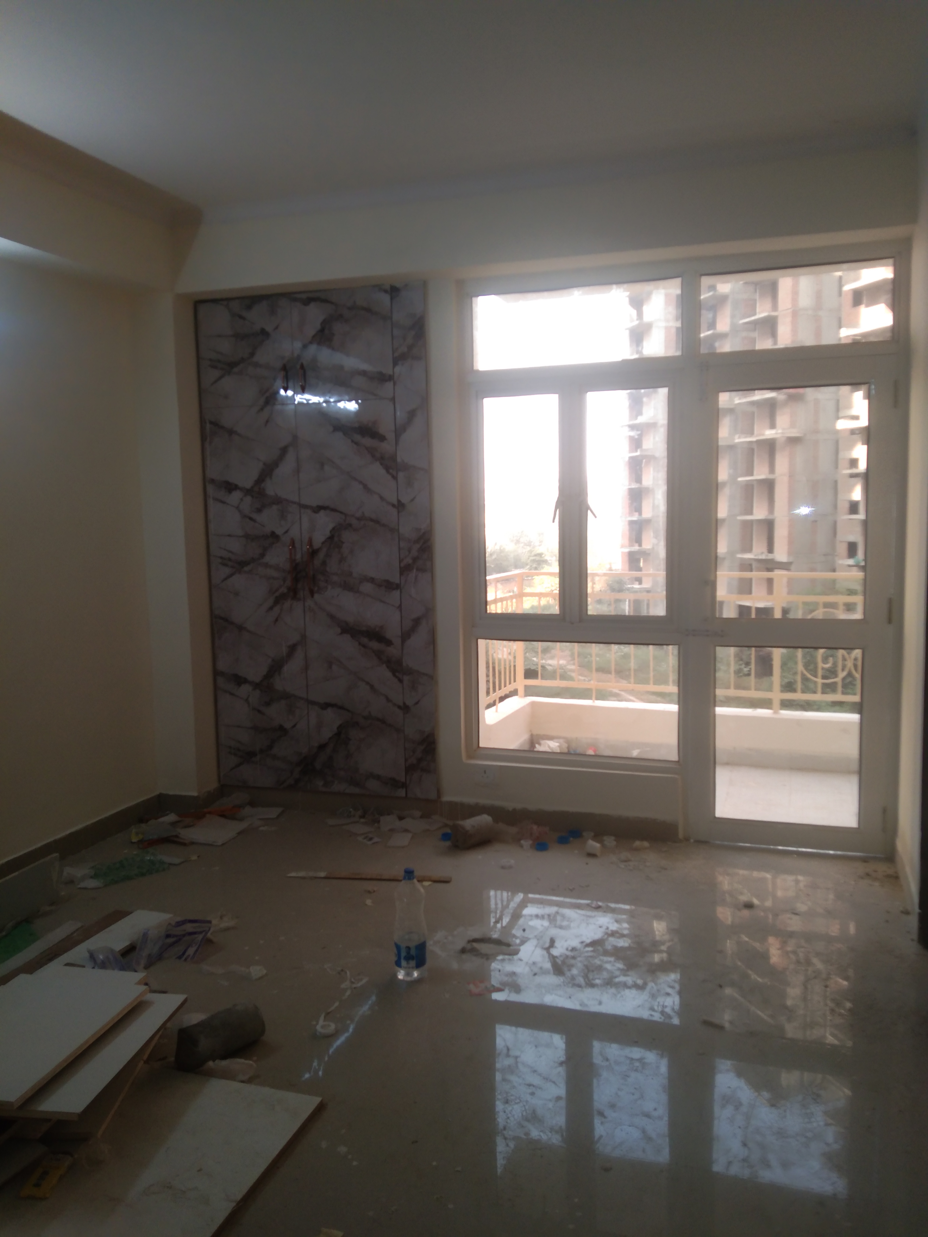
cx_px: 464
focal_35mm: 30
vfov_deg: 60.0
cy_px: 618
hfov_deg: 46.8
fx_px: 1072
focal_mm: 3.65
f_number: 2.2
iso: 131
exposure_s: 1/50
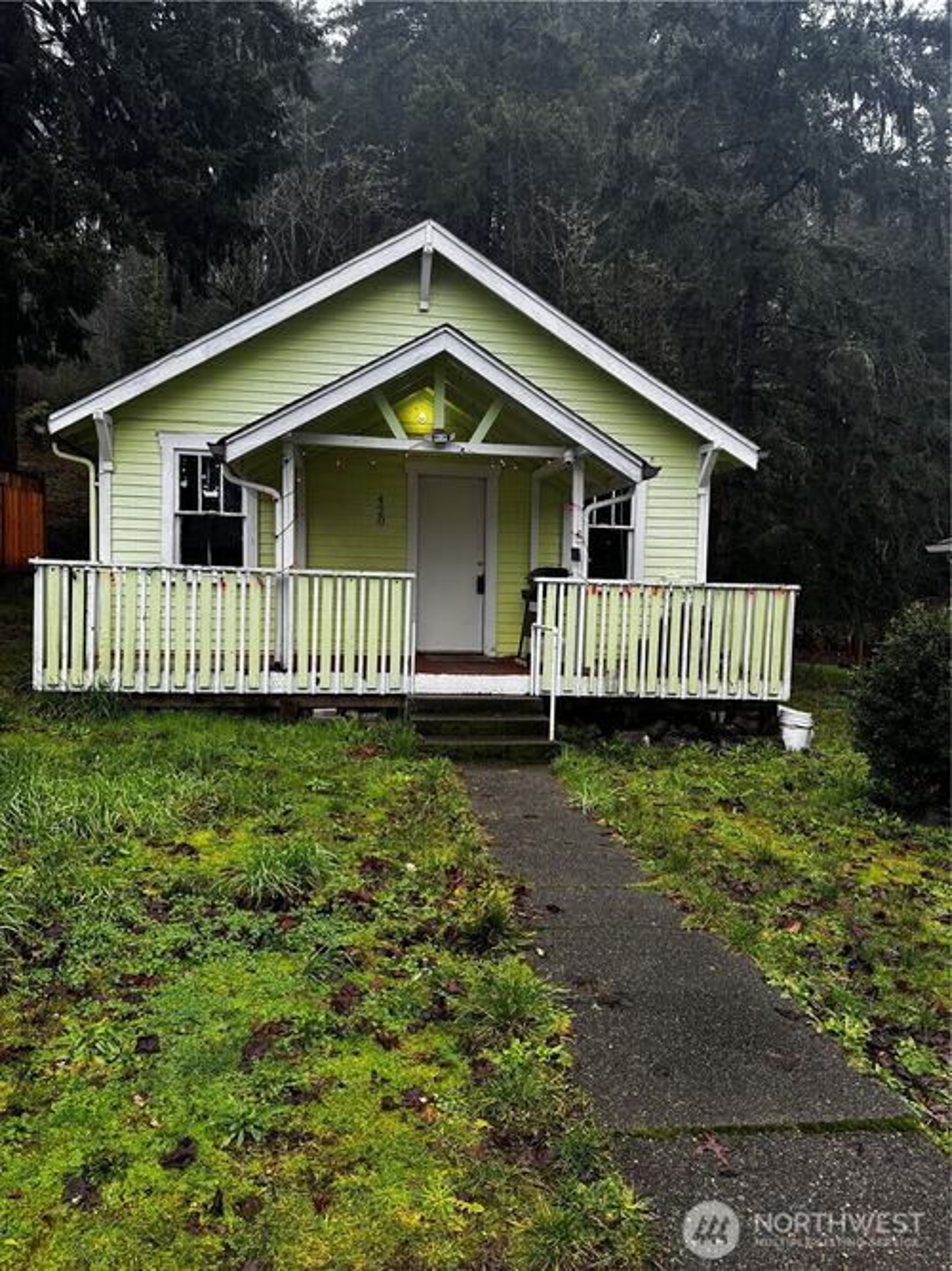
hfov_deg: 56.8
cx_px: 476
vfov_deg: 71.6
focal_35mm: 24
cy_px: 636
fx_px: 880
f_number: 1.78
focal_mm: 6.76
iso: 80
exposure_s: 1/419
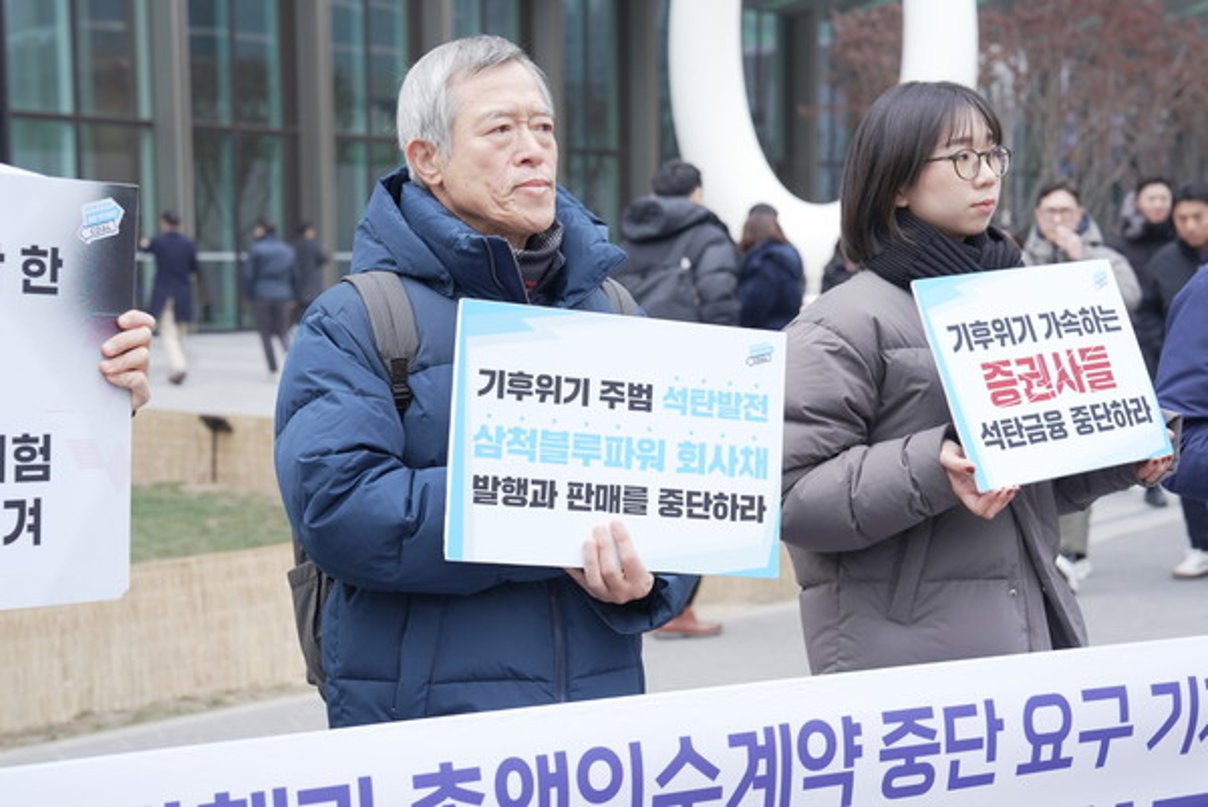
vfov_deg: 19.5
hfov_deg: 28.8
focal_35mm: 70
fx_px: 2351
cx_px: 604
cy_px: 404
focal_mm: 70
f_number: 5.6
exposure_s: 1/125
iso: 400
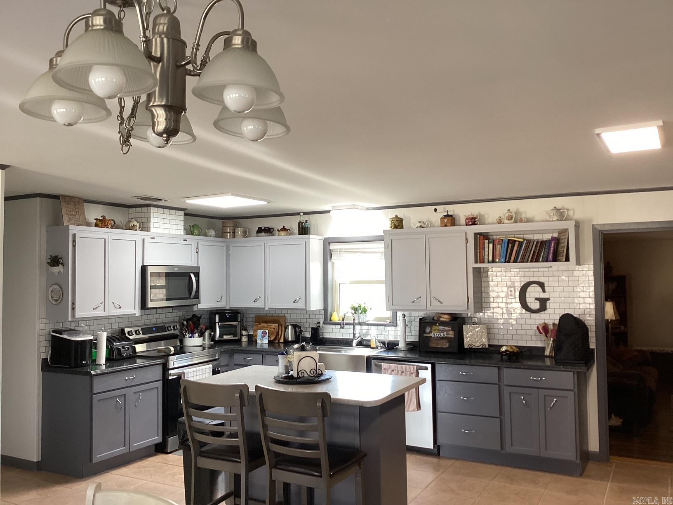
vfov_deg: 45.4
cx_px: 336
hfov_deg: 58.4
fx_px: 603
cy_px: 252
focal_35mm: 31
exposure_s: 1/50
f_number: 2.4
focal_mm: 3.3
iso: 100
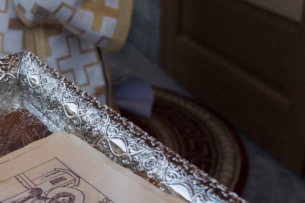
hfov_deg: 28.9
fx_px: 559
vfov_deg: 20.6
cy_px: 127
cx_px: 12
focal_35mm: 66
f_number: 5
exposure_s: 1/125
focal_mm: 24
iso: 100
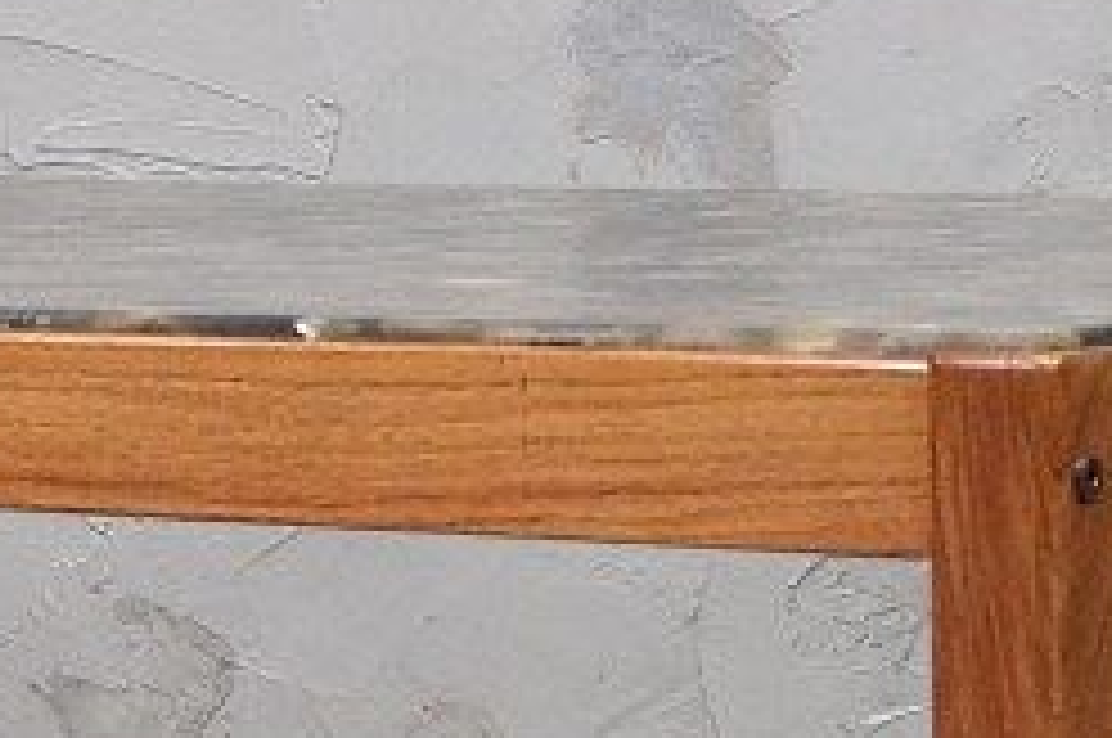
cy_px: 436
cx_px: 378
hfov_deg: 12.3
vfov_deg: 8.2
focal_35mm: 167
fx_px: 5152
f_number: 8
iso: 800
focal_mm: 22
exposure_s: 1/15
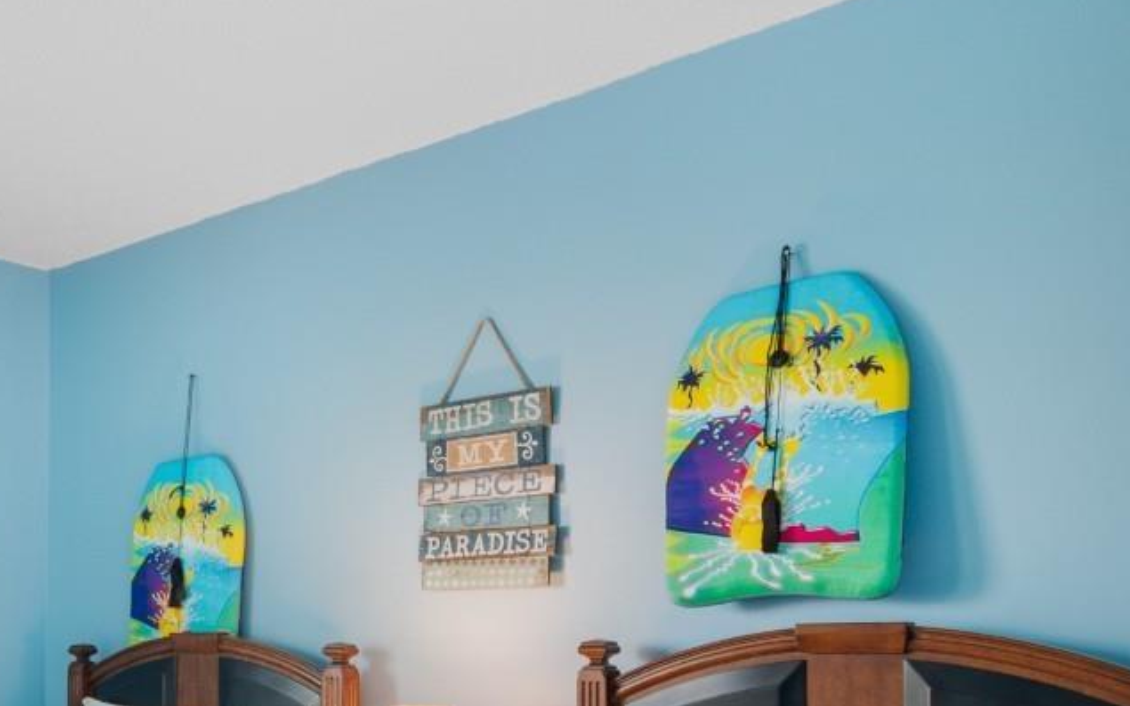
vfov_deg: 31.4
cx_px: 165
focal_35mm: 39
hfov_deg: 46.6
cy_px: 626
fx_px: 1201
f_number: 4.5
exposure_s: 1/8
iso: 100
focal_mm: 10
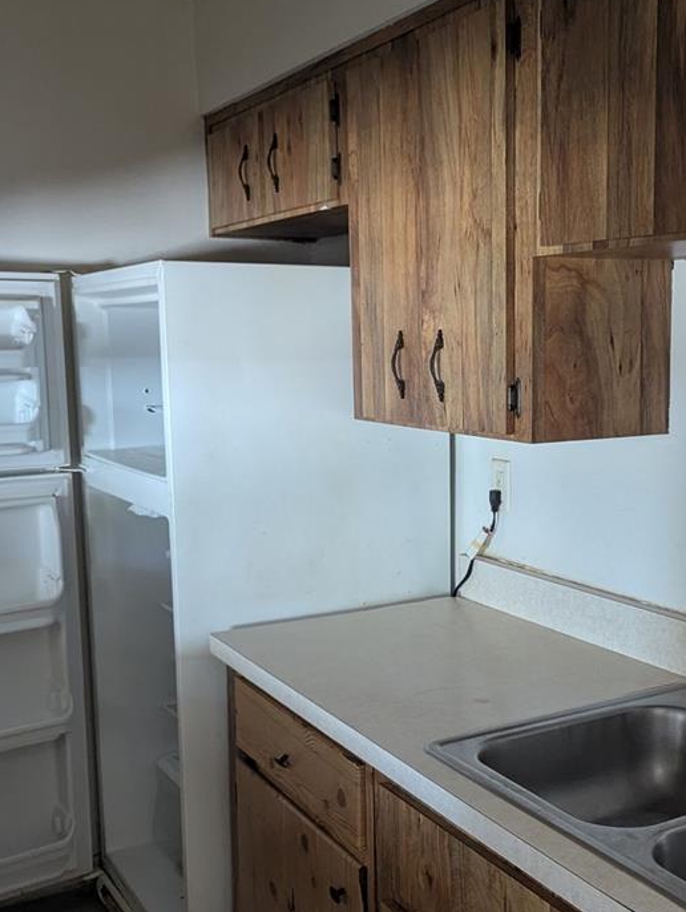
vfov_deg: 44.7
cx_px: 470
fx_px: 1108
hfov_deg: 34.0
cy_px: 484
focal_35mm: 42
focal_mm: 6.81
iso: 1177
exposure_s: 1/172
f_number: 1.85
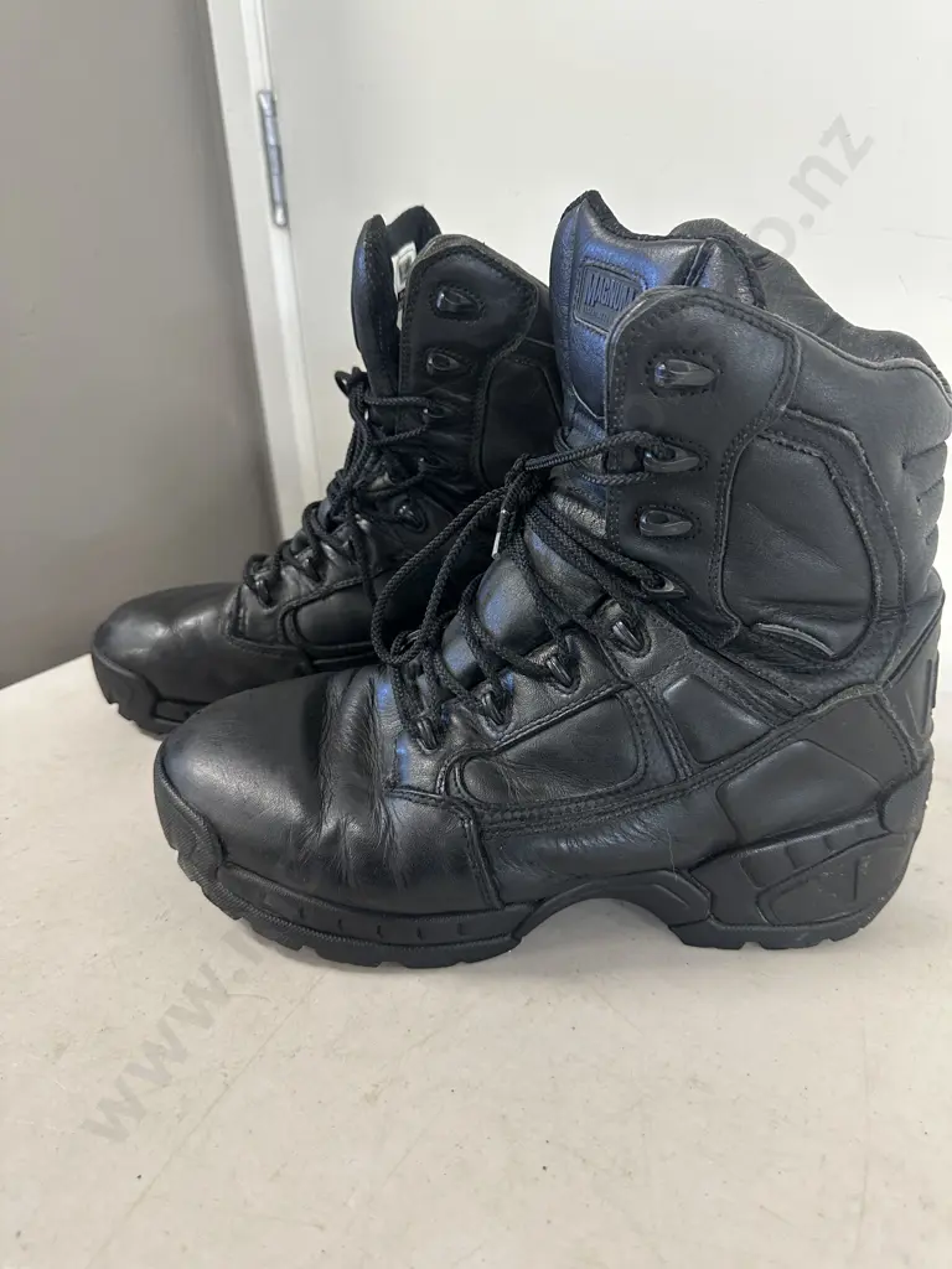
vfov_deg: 71.6
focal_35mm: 24
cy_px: 634
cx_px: 476
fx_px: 880
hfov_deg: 56.8
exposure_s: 1/50
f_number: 1.78
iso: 320
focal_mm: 6.86
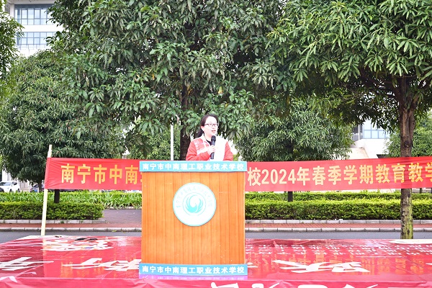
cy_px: 144
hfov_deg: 39.6
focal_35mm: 50
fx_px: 600
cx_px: 216
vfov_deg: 27.0
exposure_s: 1/60
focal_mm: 50
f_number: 6.3
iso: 500
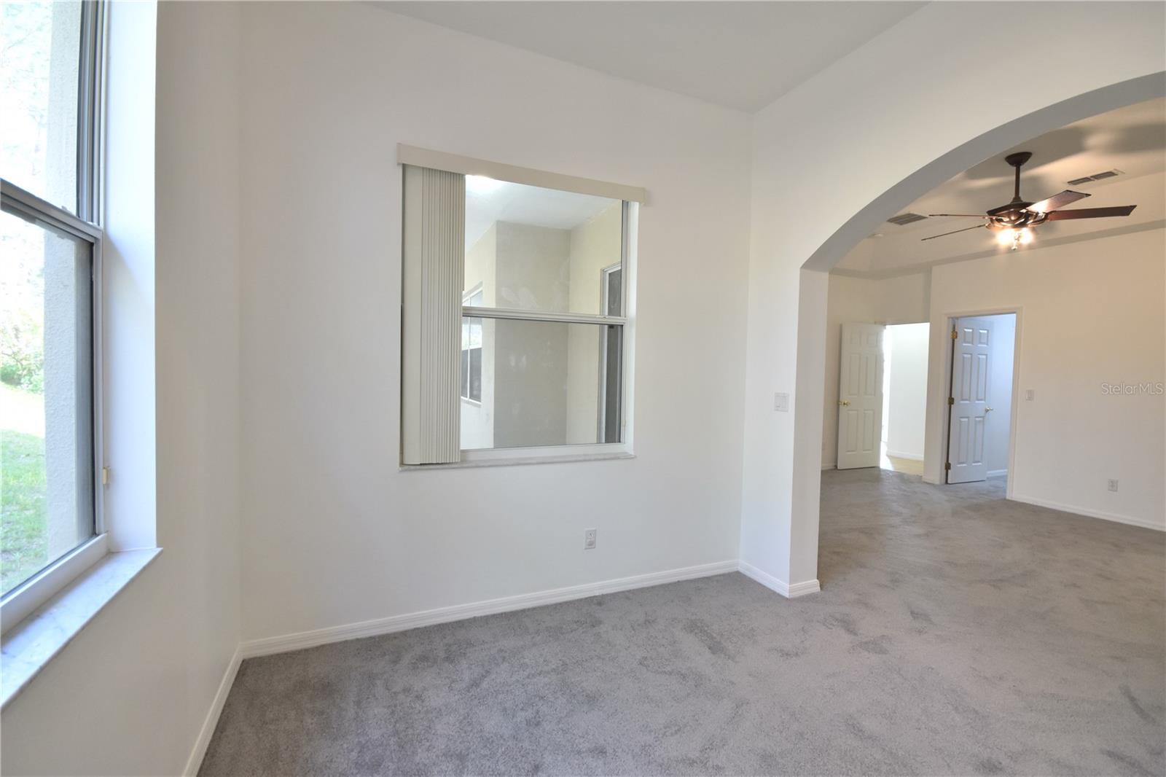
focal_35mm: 15
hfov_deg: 100.4
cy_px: 388
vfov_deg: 77.3
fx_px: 486
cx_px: 583
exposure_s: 1/15
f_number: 10
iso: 800
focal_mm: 10
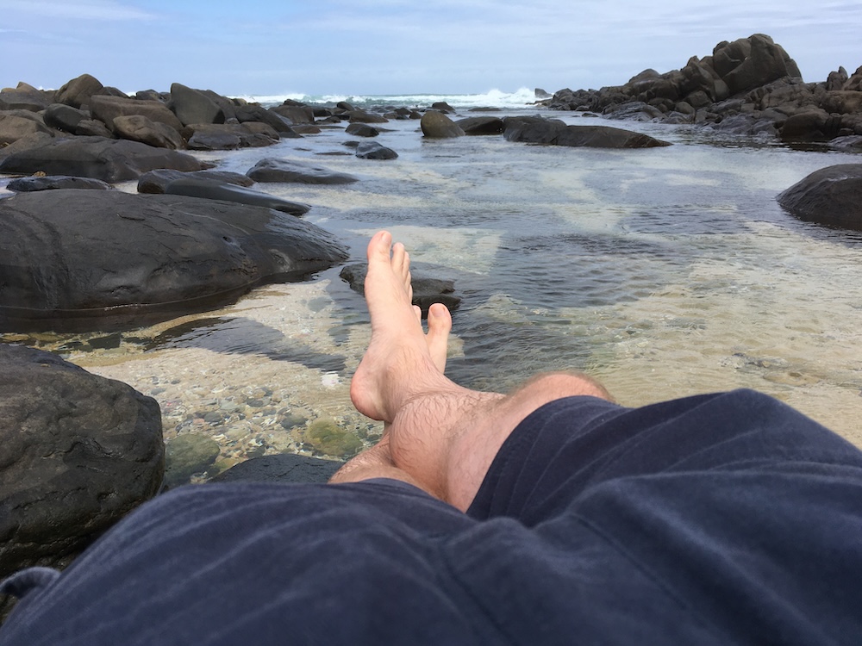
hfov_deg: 61.7
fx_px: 722
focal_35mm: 29
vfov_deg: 48.2
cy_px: 323
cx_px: 431
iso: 25
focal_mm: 4.15
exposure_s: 1/1832
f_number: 2.2
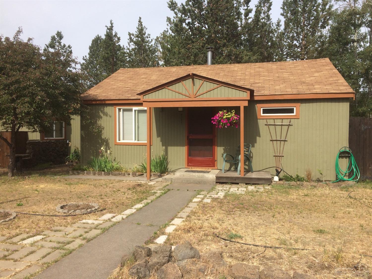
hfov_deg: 61.7
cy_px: 140
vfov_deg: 48.2
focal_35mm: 29
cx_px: 186
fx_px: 312
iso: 32
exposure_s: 1/2053
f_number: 2.2
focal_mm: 4.15
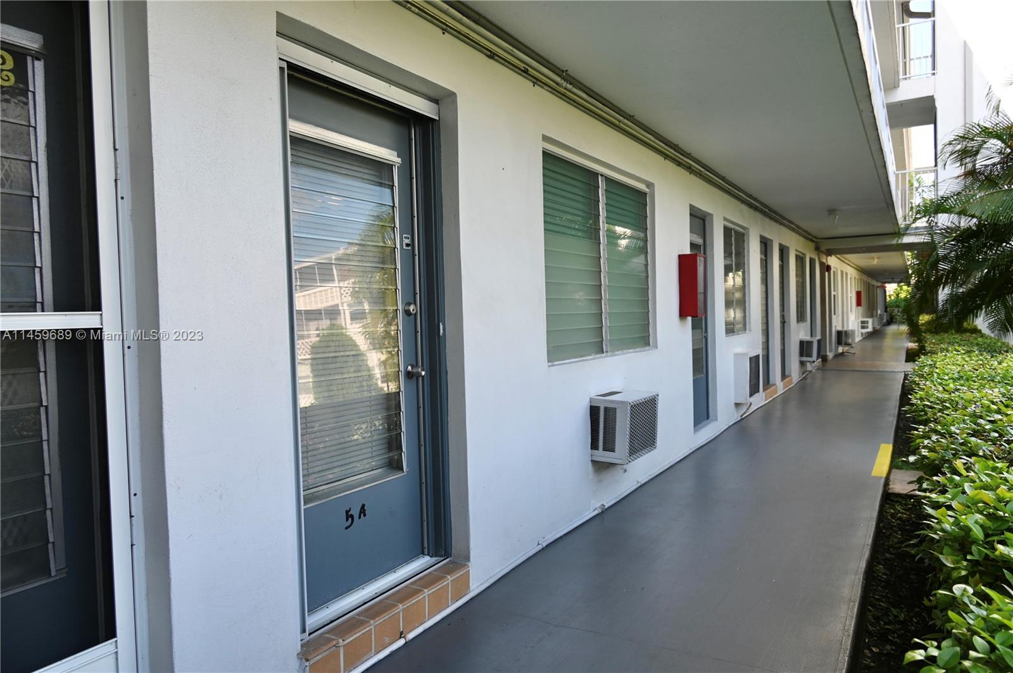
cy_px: 336
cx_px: 506
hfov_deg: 70.5
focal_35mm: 26
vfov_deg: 50.3
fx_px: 717
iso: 200
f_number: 7.1
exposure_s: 1/100
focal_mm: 25.5
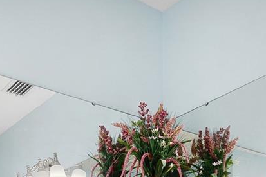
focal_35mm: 62
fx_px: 458
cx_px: 137
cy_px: 325
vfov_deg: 17.5
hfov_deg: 32.4
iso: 400
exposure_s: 1/1.67
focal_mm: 16
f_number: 8
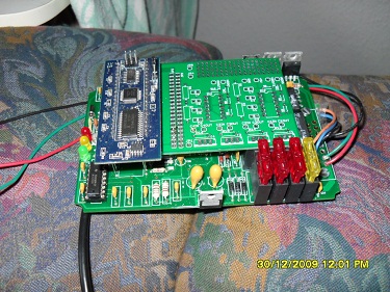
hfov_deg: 52.6
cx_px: 195
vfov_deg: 40.7
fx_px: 394
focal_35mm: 35
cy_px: 146
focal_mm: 6.2
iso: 200
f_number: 2.8
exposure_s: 1/45
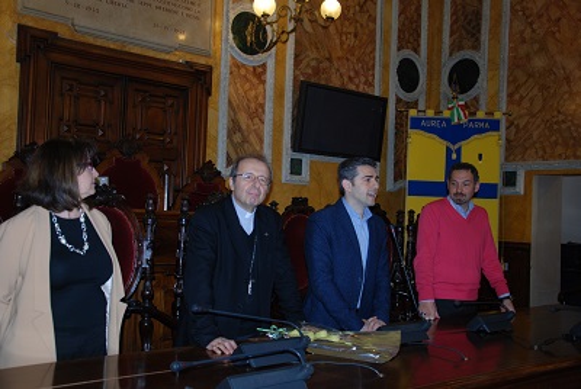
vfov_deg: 35.6
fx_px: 606
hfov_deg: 51.2
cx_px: 290
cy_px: 194
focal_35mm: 38
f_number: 4
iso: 200
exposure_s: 1/60
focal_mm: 25
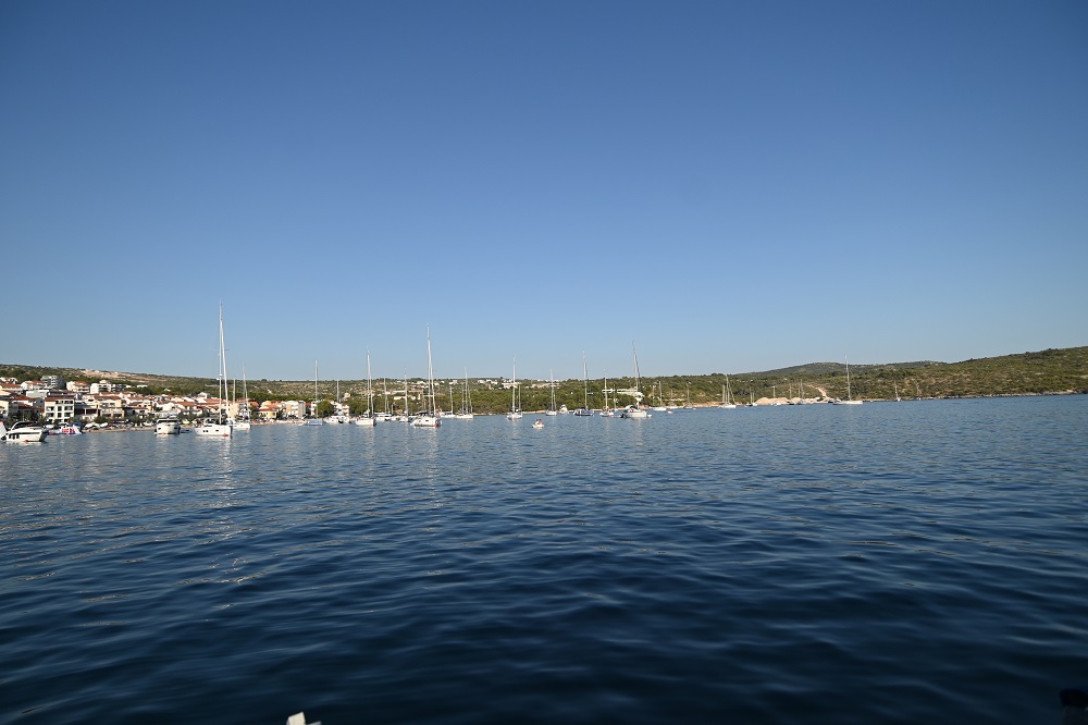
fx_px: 544
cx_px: 544
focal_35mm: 18
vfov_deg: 67.3
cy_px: 362
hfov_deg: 90.0
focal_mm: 12
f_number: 4.5
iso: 100
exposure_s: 1/1250
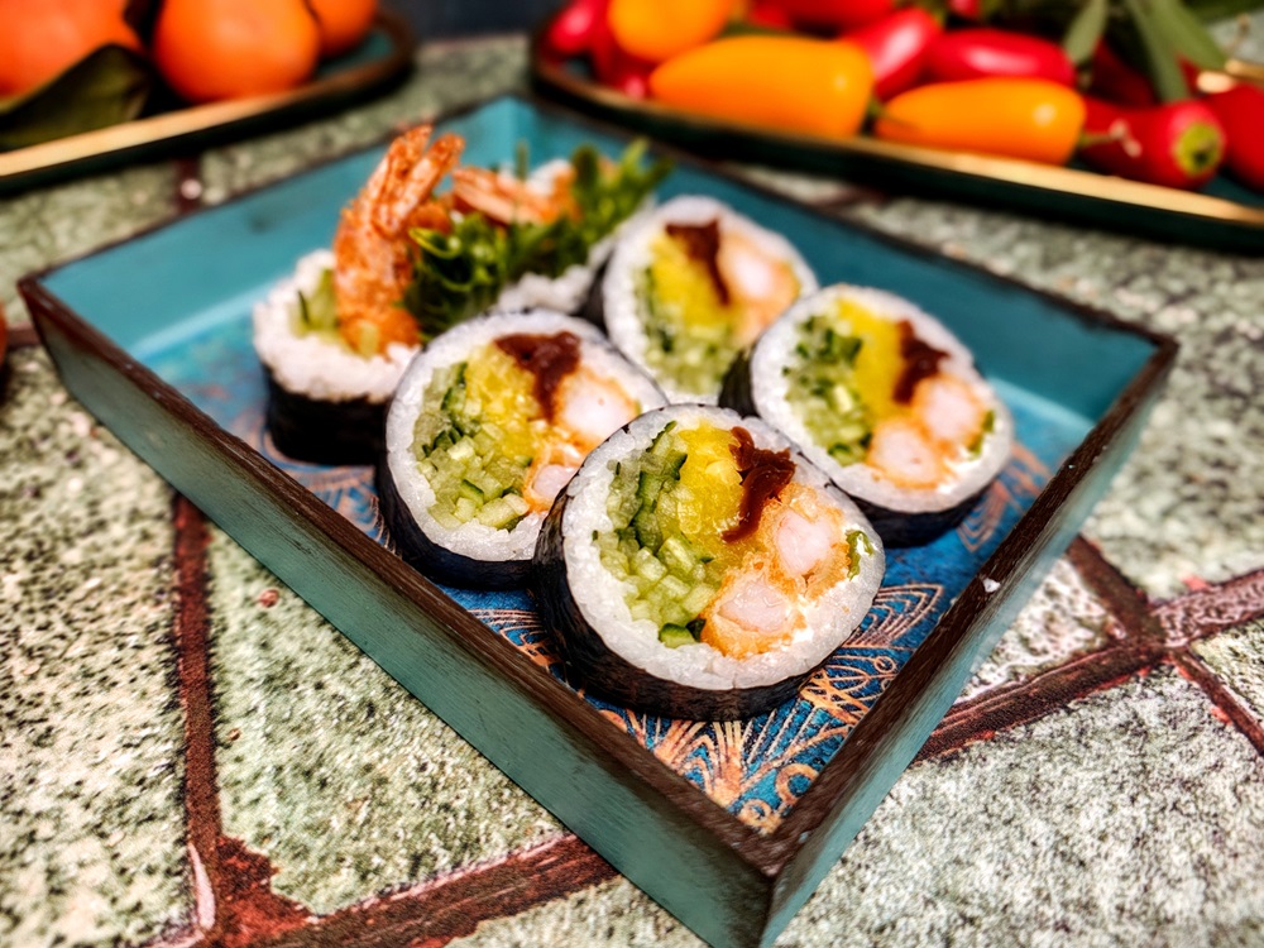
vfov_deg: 54.9
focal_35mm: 25
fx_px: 913
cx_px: 632
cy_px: 474
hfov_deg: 69.4
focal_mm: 5.89
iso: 241
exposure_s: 1/120
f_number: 1.4
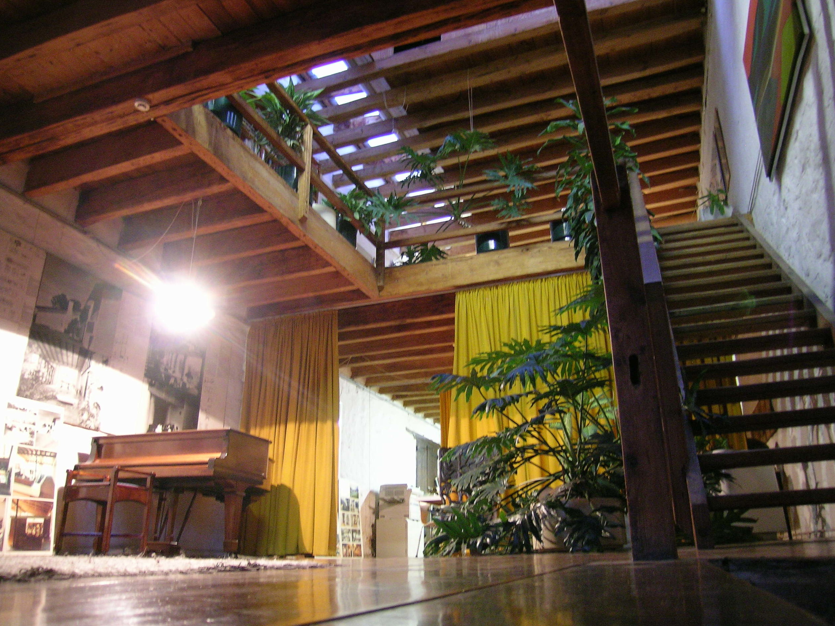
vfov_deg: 48.2
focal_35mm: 29
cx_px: 431
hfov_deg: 61.7
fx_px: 699
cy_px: 311
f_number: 2.8
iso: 200
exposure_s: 1/2.8
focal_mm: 5.8
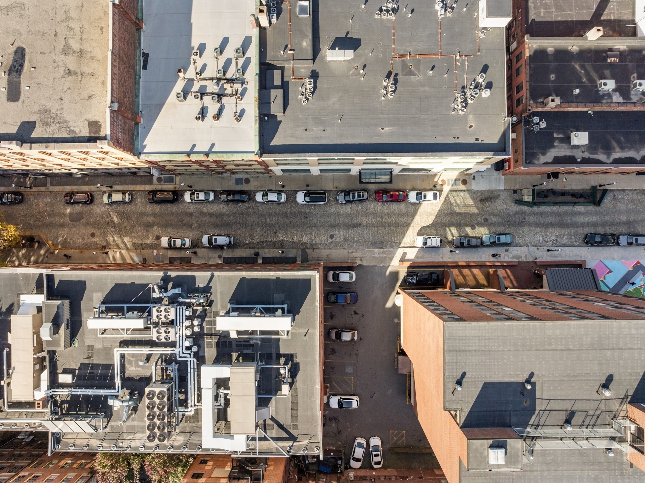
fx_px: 447
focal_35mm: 24
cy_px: 242
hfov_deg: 71.6
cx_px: 322
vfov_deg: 56.8
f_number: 5.6
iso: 200
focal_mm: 12.29
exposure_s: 1/80
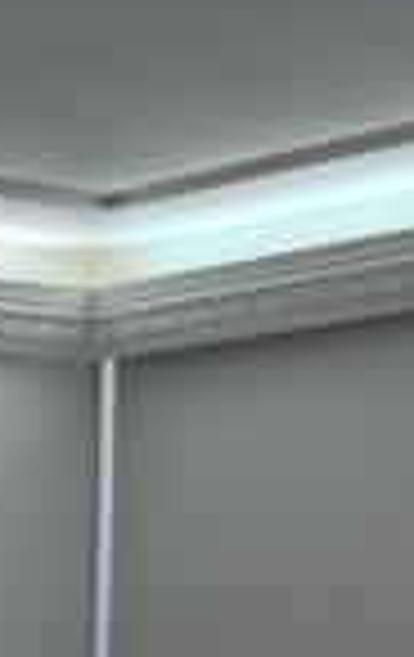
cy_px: 1035
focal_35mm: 139
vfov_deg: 13.9
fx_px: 2495
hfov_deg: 8.2
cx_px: -788
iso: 125
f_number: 1.78
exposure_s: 1/228
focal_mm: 6.76
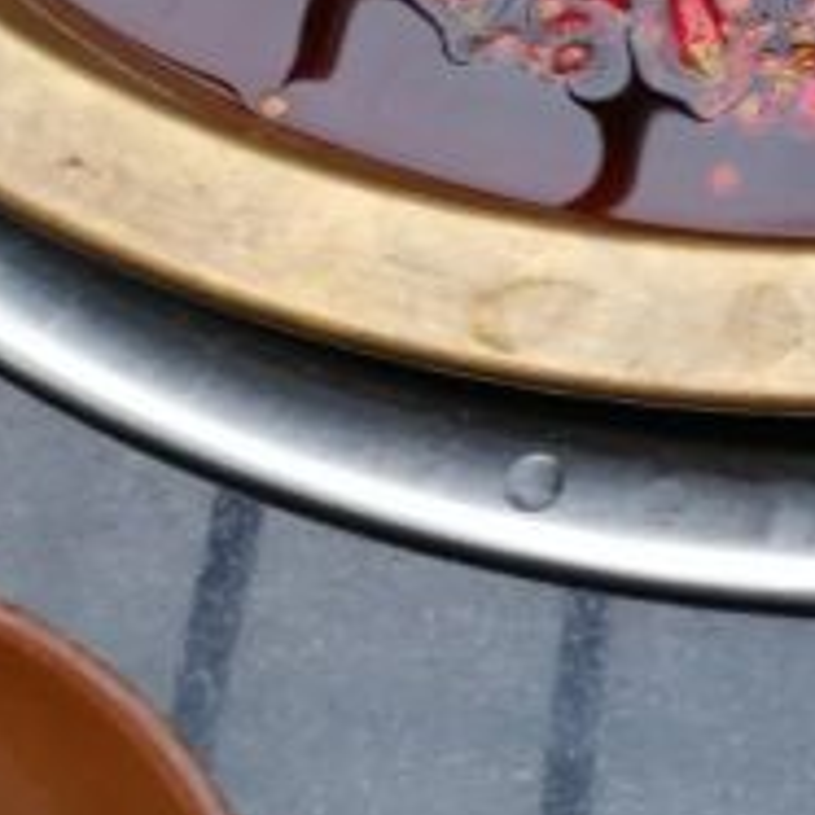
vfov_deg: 17.7
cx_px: 918
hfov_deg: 18.5
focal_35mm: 90
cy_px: -315
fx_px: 2397
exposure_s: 1/50
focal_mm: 3.95
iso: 160
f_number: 2.2
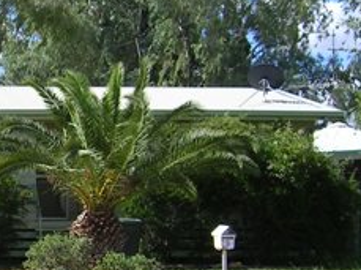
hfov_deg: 17.9
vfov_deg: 13.9
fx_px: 1093
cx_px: -59
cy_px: 234
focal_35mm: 105
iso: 50
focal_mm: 5.6
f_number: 4.8
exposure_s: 1/336
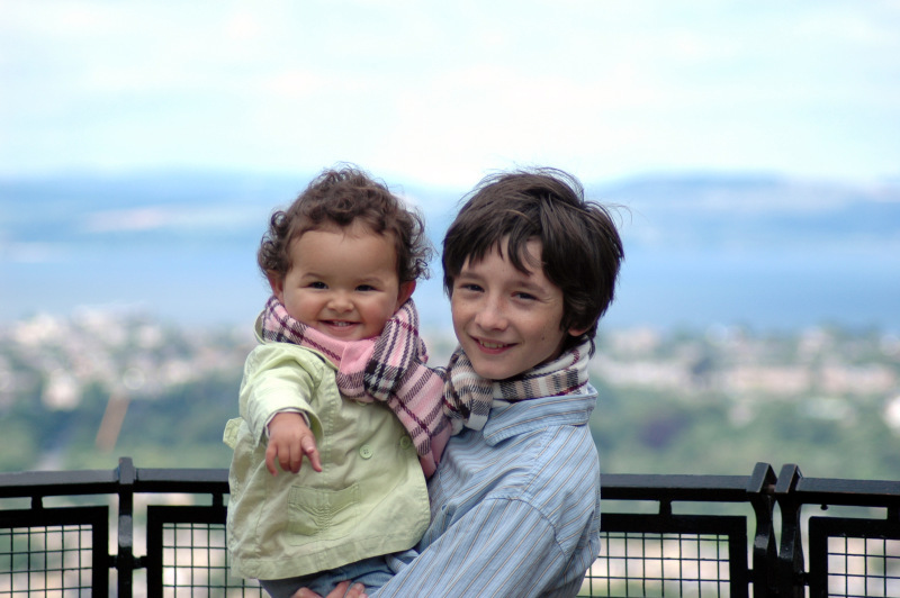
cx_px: 450
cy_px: 299
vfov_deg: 8.2
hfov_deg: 12.2
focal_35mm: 168
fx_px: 4196
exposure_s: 1/800
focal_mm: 112
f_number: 4.2
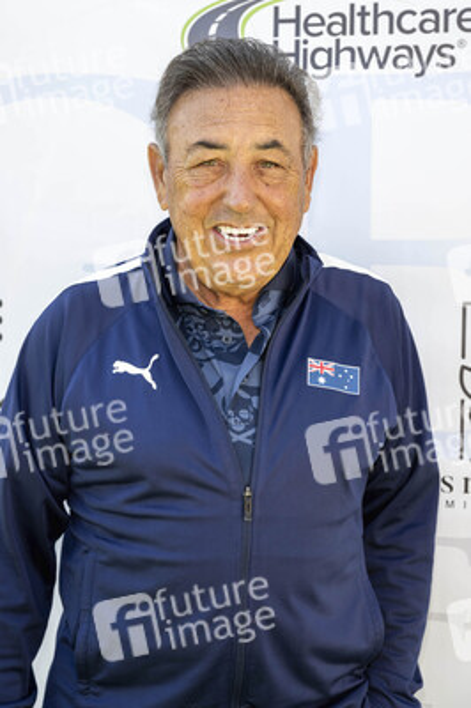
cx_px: 236
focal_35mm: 59
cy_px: 354
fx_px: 1160
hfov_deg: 23.0
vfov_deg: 34.0
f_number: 5.6
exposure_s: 1/200
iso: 400
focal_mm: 59
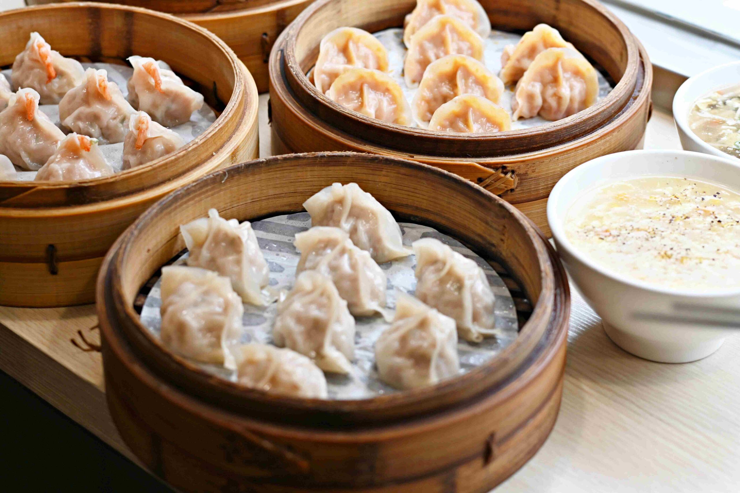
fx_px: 1542
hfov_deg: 27.0
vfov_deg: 18.2
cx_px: 370
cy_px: 246
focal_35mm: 75
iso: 180
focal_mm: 50
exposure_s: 1/200
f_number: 3.2
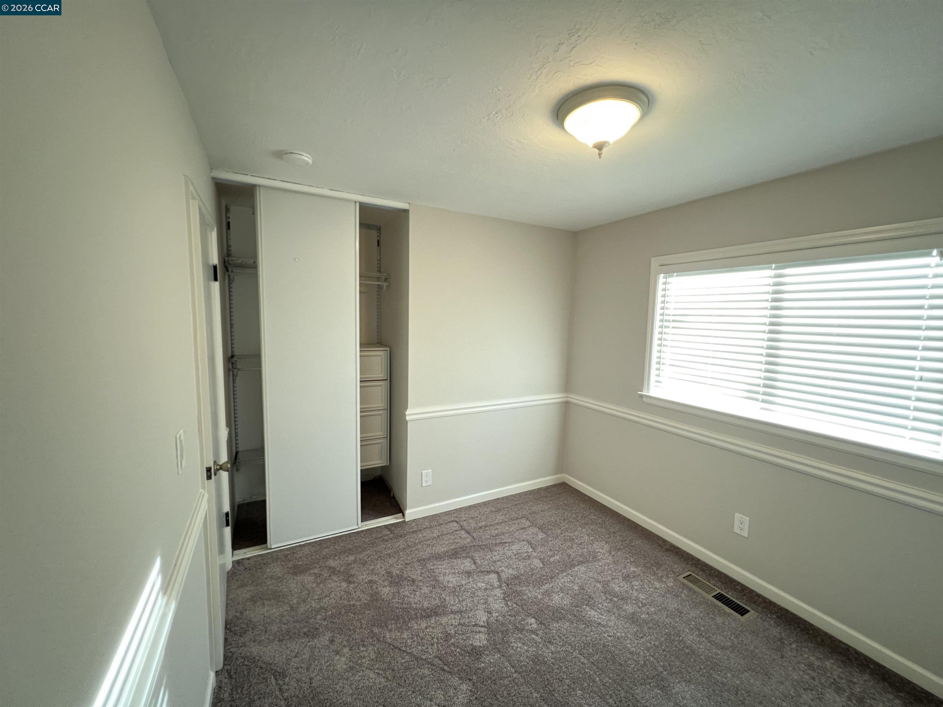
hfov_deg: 106.2
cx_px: 472
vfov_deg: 89.9
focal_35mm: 13
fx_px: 354
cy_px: 354
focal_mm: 1.57
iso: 400
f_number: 1.8
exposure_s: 1/60
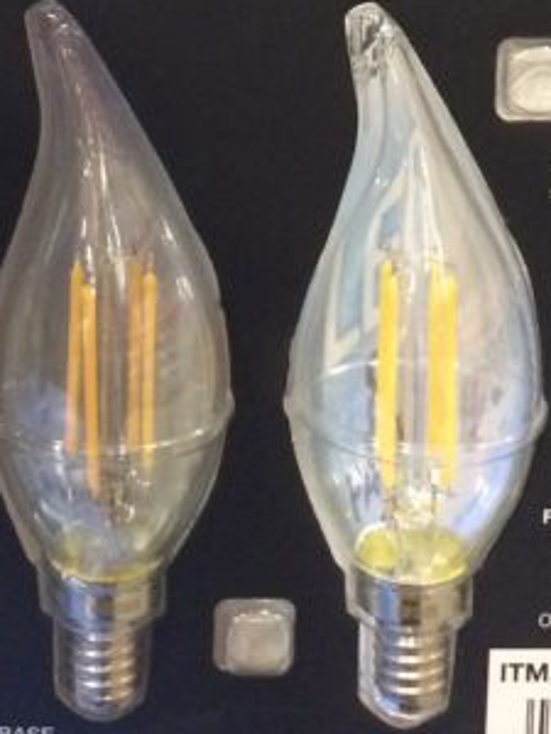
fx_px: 2101
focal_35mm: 99
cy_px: -166
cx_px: 137
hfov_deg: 14.9
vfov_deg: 18.7
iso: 250
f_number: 2.2
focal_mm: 4.15
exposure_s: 1/30
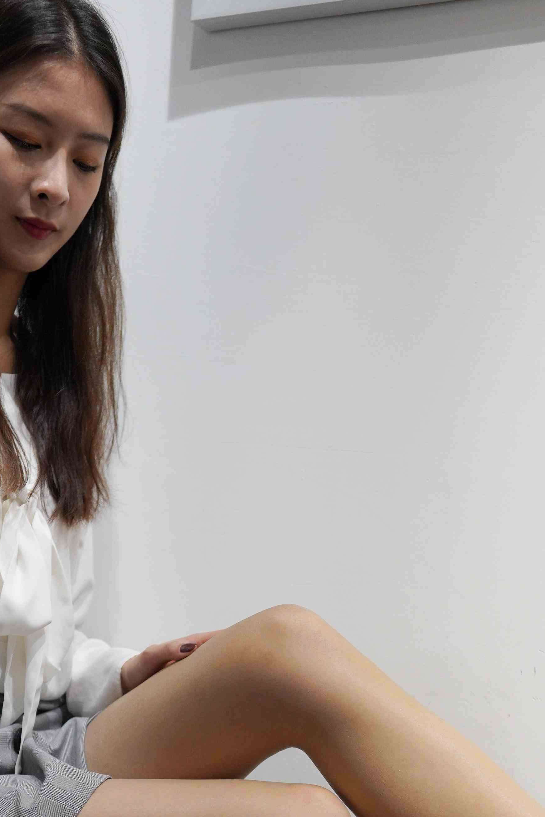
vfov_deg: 33.2
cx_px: 296
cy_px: 738
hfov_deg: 23.8
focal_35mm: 57
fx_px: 1294
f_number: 1.8
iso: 800
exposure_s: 1/1000
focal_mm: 24
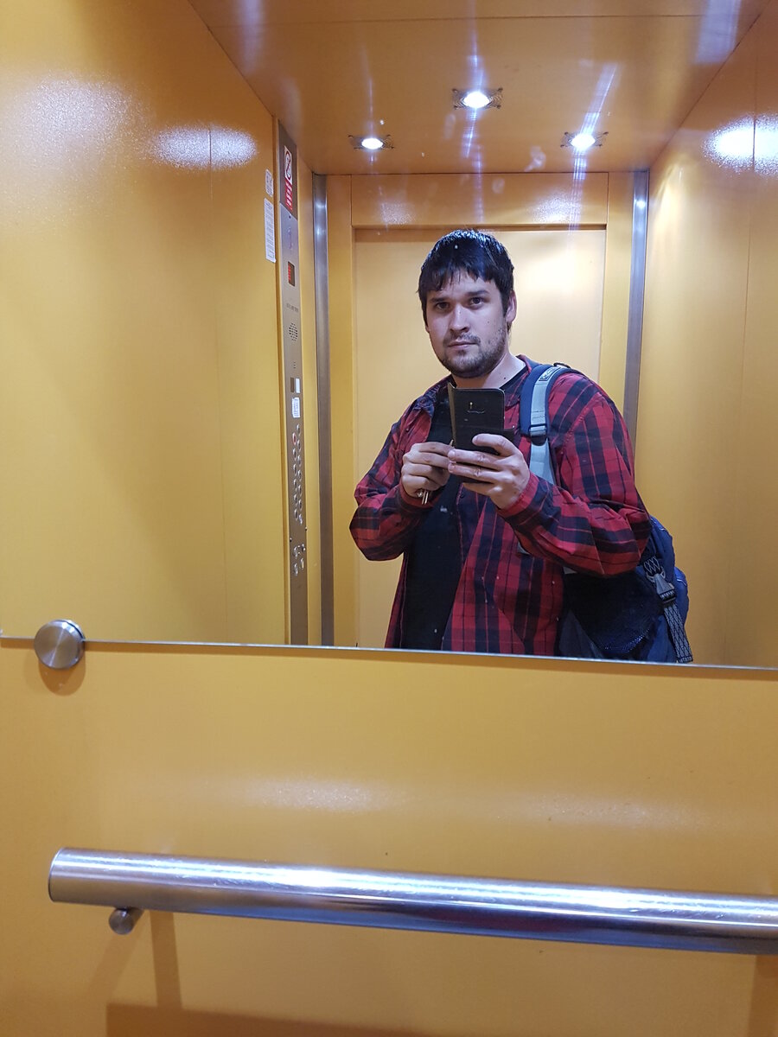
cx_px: 389
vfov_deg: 67.3
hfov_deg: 53.1
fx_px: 779
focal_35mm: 26
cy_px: 518
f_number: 1.7
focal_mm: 4.2
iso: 200
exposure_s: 1/20
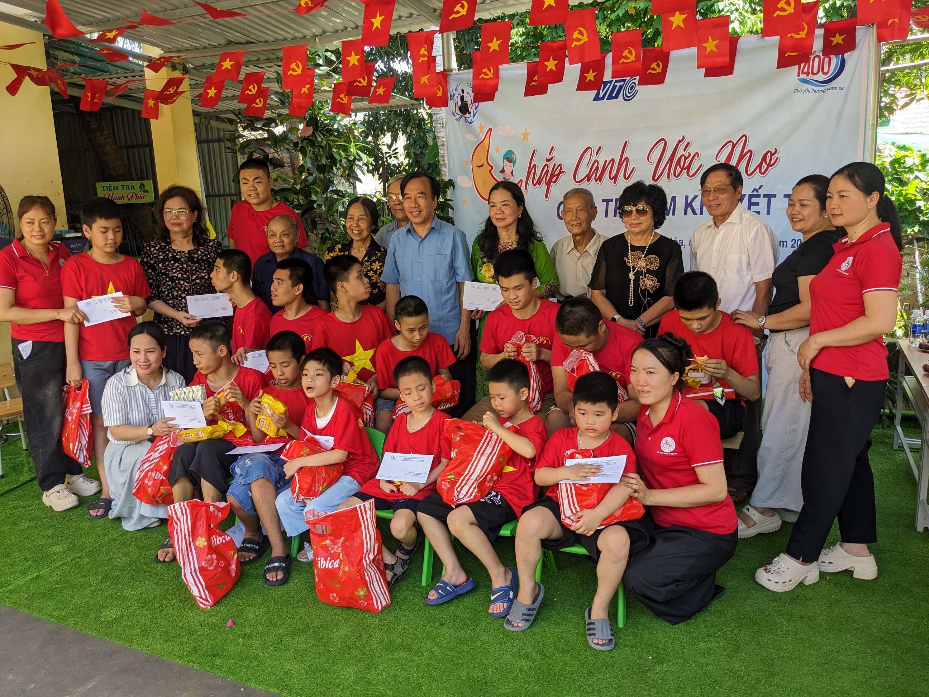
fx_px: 725
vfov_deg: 51.4
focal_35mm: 27
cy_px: 348
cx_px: 464
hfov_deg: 65.3
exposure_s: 1/204
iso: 44
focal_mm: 4.38
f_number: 1.73
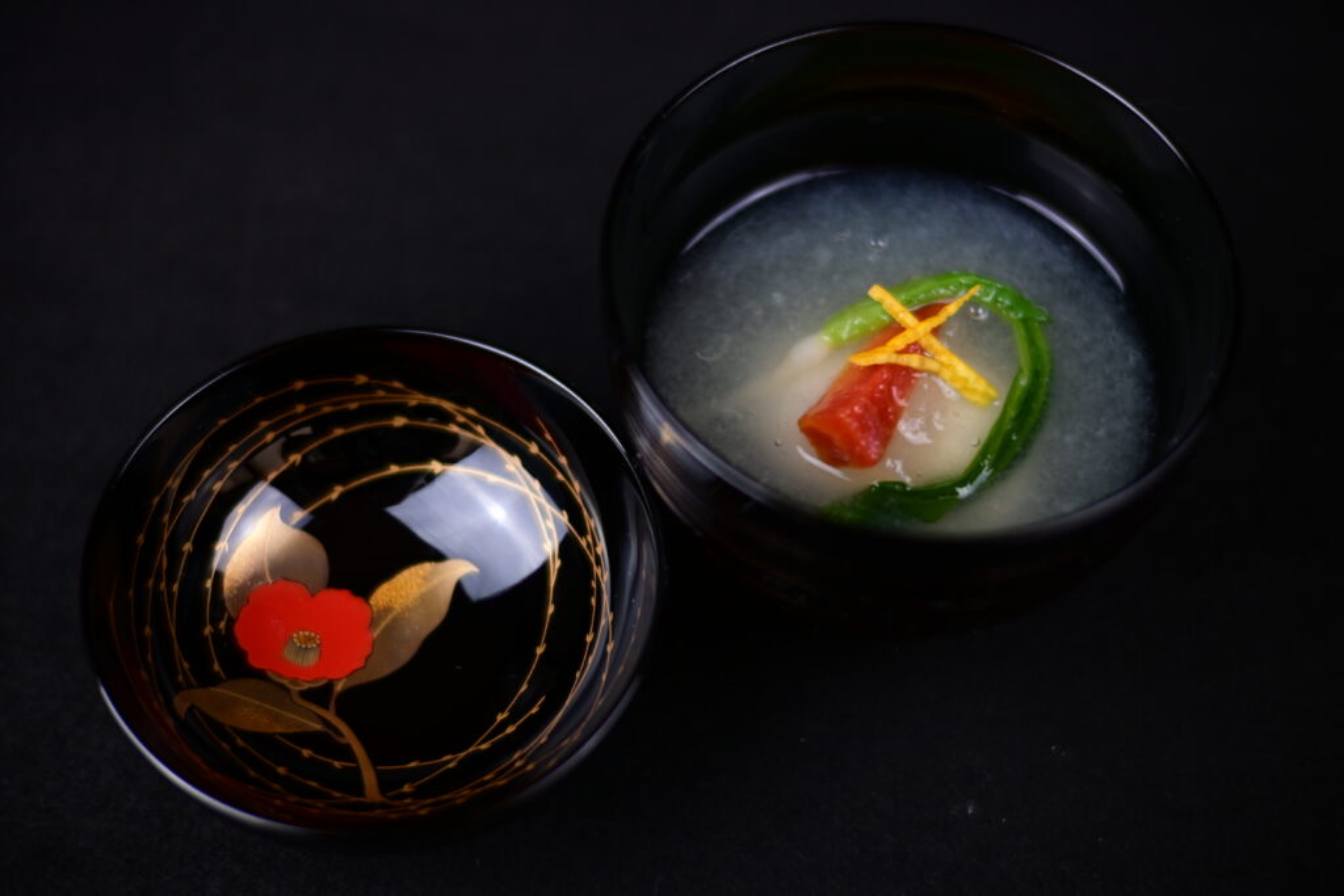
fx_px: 1960
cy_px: 448
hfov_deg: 37.8
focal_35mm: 52
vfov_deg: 25.8
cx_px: 672
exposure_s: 1/500
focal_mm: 35
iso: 400
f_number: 1.6
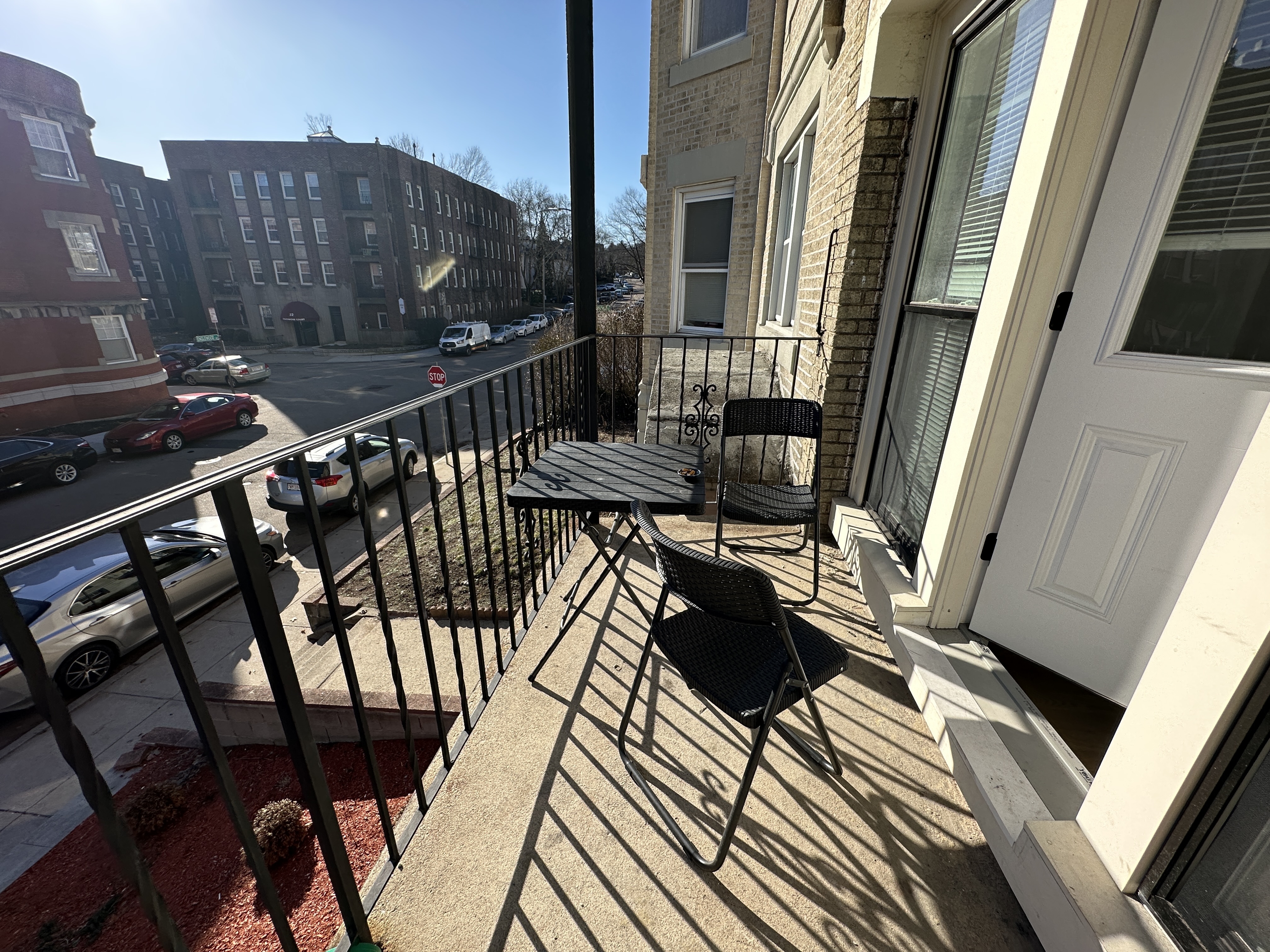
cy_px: 476
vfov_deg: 85.7
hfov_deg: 102.1
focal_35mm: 14
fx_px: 514
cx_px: 635
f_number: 2.2
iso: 40
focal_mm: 2.22
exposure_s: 1/1159
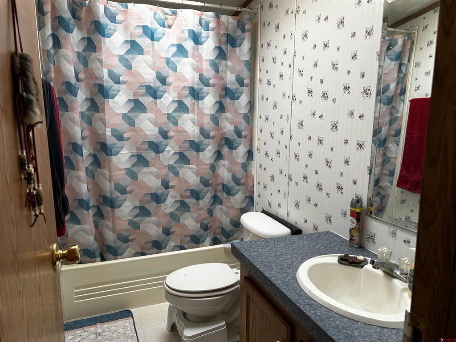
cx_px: 228
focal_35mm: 26
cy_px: 171
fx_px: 343
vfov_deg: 53.1
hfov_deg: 67.3
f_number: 1.5
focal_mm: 5.7
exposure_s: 1/120
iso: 100
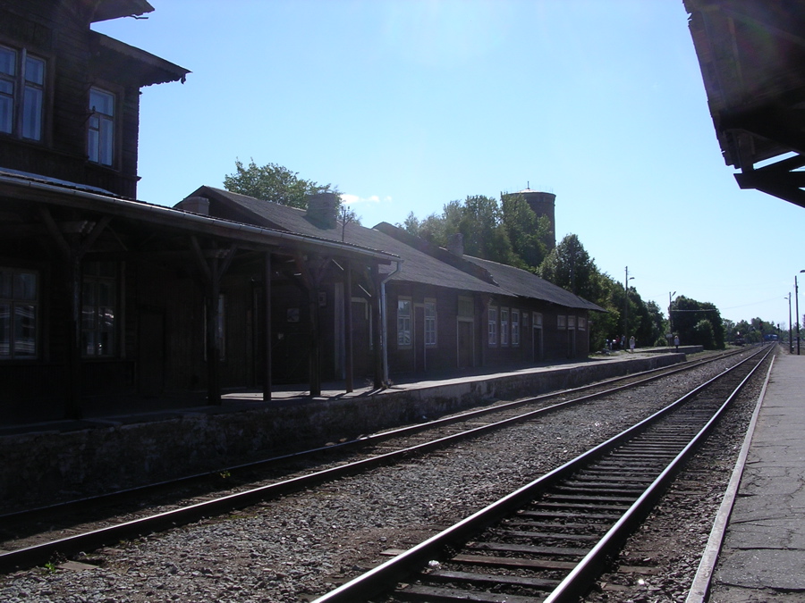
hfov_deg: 49.0
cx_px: 402
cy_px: 302
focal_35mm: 38
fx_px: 884
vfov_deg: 37.7
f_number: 5.6
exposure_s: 1/380
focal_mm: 5.8
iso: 100
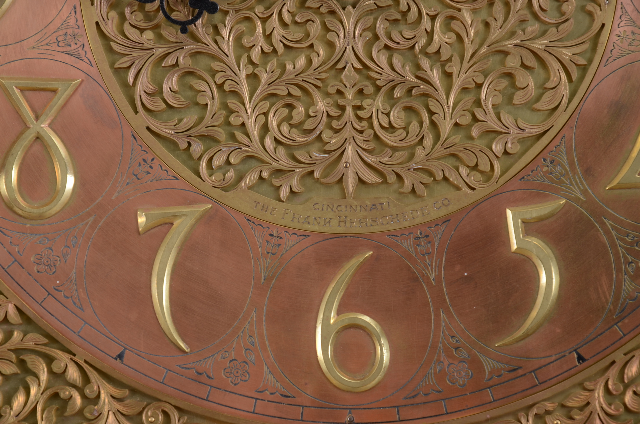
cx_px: 320
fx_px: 2794
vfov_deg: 8.7
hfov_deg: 13.1
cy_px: 212
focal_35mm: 158
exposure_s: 1/125
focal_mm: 105
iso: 125
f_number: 10
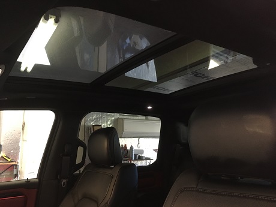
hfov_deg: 61.7
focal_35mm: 29
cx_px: 138
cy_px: 104
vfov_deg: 48.2
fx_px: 231
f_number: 2.2
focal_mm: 4.15
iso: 200
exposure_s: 1/15
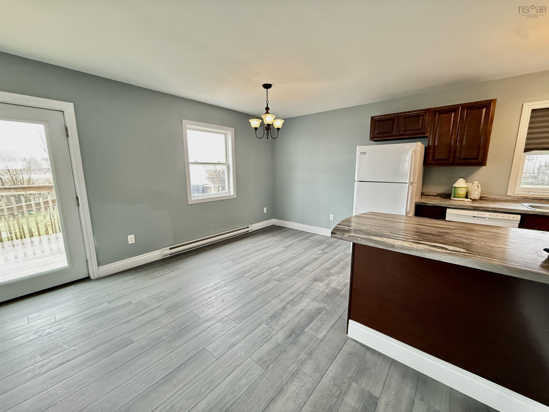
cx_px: 274
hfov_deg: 102.1
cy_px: 206
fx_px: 222
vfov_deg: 85.7
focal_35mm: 14
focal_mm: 2.22
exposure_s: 1/60
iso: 640
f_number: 2.2
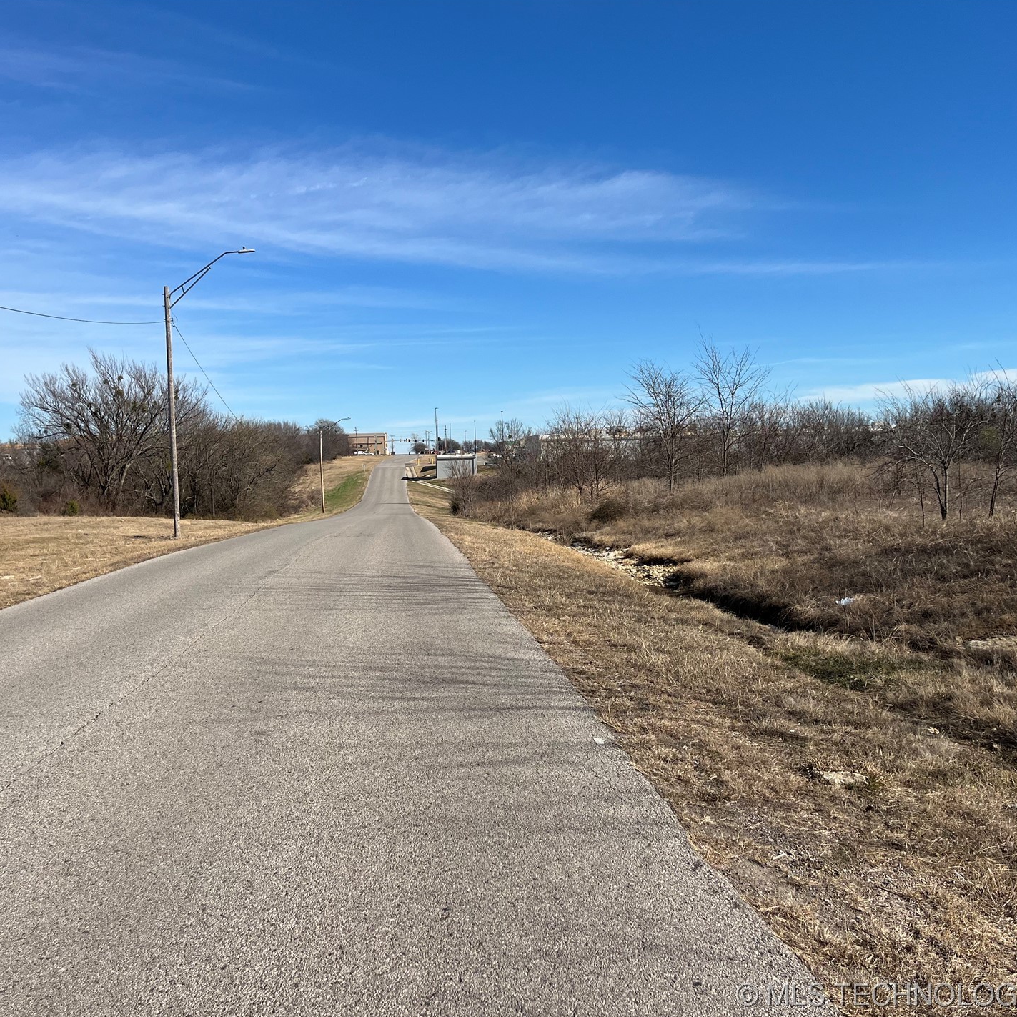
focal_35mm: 31
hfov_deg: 52.5
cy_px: 510
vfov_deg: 52.5
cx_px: 489
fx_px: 1030
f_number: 1.6
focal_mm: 5.1
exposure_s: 1/4651
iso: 50
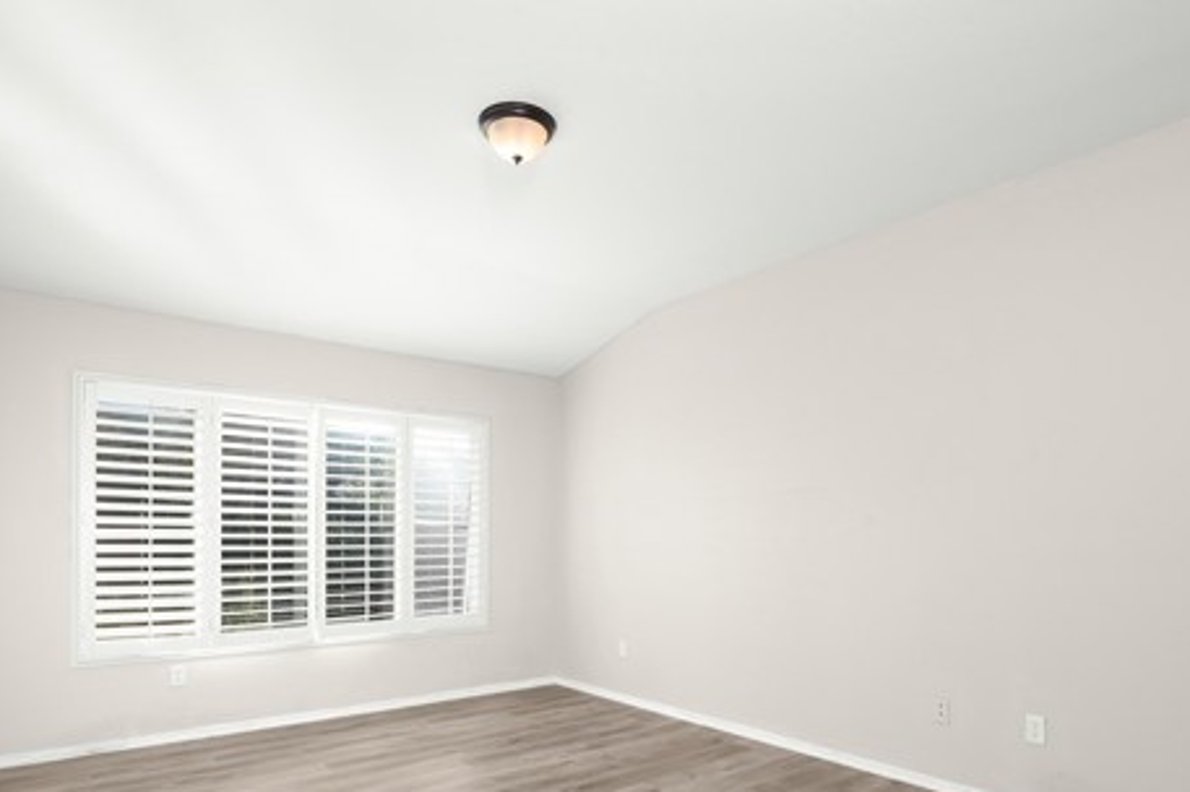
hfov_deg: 79.4
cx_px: 620
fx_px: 717
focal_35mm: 22
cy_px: 534
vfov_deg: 56.5
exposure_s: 1/250
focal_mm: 15.5
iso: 200
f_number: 9
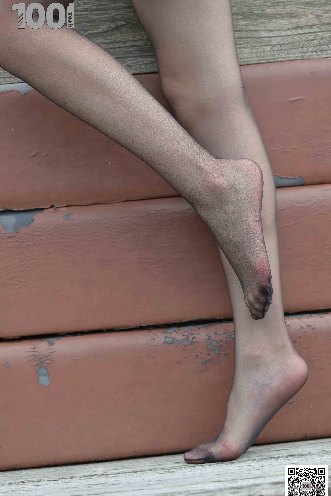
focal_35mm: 117
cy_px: 255
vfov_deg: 17.5
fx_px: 1614
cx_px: 174
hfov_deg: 11.7
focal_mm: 110
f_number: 4
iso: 200
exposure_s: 1/320
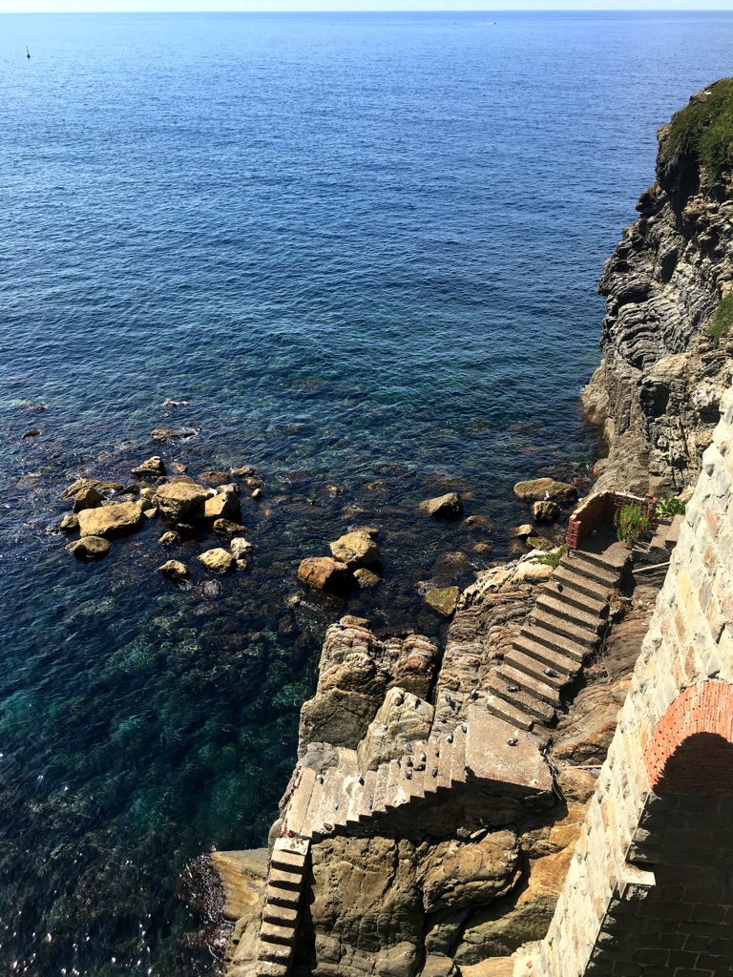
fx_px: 819
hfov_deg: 48.2
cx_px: 366
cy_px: 488
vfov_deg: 61.7
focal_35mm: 29
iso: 25
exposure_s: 1/1026
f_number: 2.2
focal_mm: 4.15
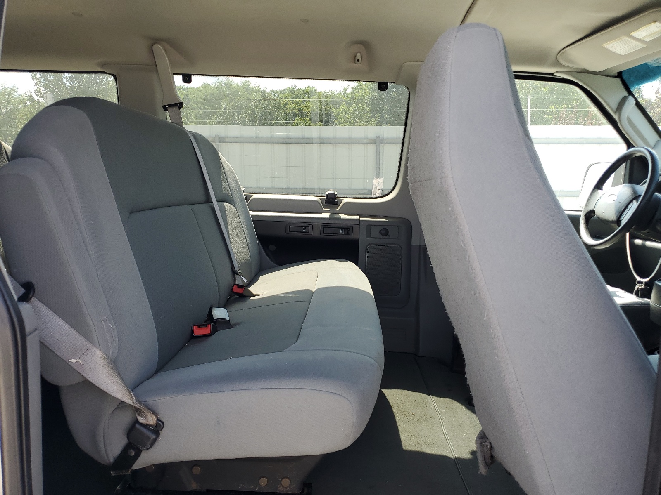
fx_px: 496
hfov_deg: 67.3
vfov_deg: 53.1
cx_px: 330
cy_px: 248
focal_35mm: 26
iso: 50
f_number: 1.5
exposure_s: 1/333
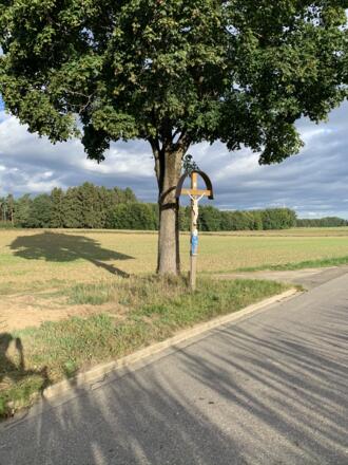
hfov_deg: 53.1
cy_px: 232
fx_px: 349
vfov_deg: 67.3
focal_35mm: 26
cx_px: 174
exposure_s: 1/1032
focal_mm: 4.25
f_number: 1.8
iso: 25
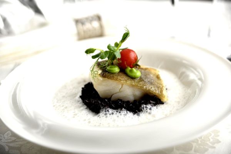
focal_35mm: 70
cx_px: 116
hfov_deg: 28.8
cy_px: 77
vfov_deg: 19.5
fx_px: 449
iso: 100
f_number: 3.5
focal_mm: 70
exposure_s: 1/200
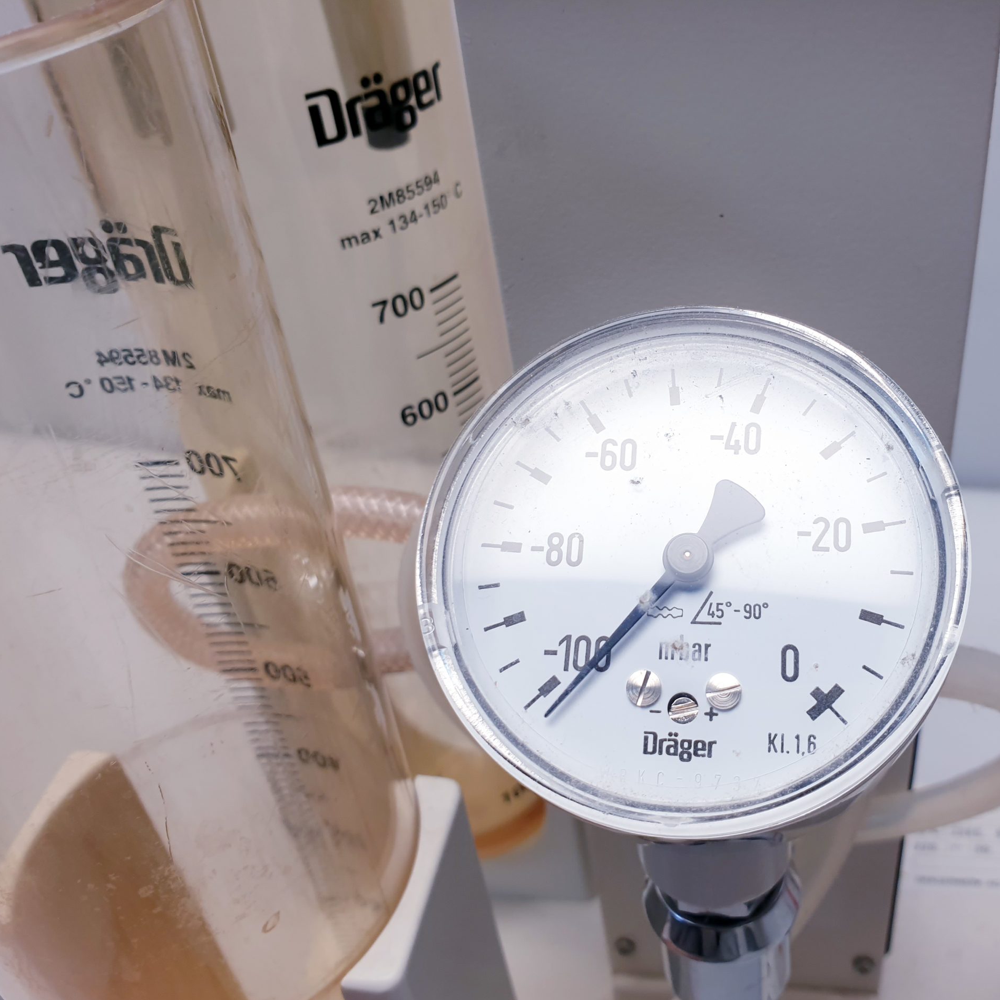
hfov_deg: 51.8
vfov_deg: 52.5
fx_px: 1013
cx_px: 647
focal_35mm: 31
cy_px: 504
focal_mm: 4.3
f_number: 2.4
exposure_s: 1/100
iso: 64
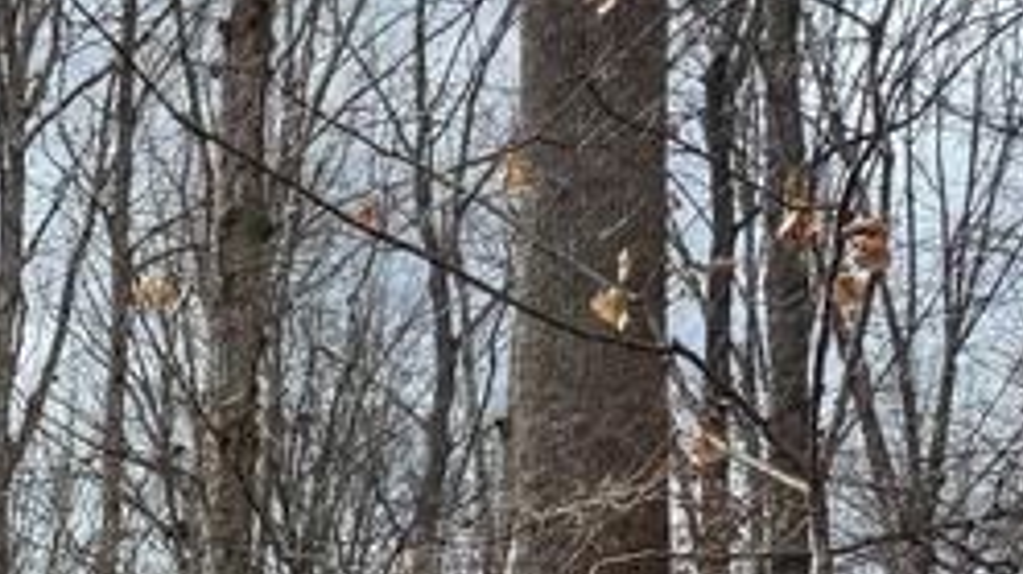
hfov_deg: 16.3
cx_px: -879
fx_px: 2927
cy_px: 1400
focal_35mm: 108
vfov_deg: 9.8
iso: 80
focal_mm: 6.76
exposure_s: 1/1597
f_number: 1.78
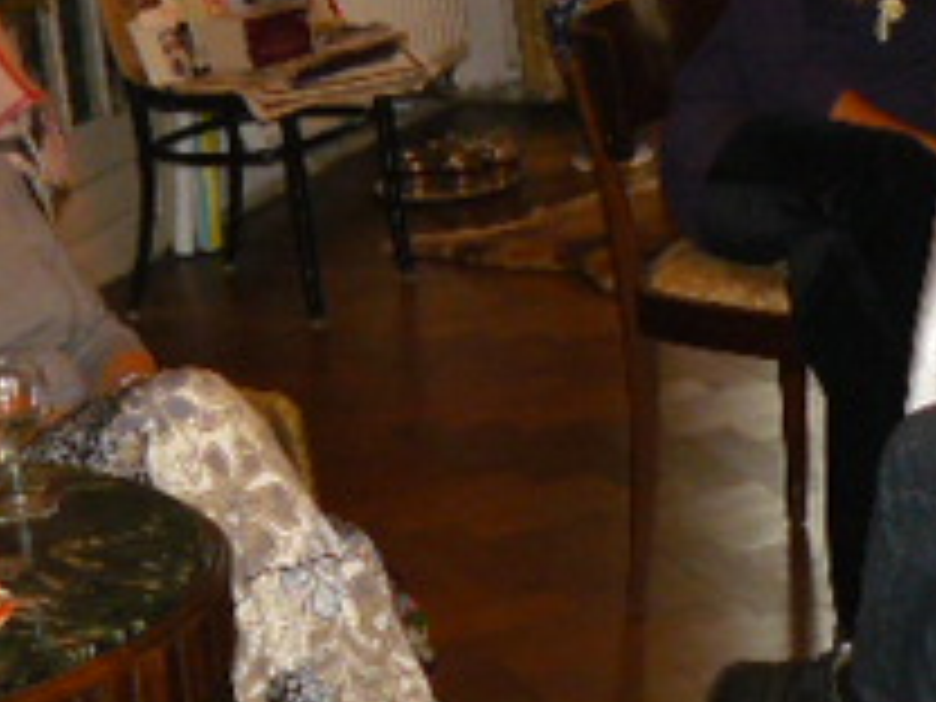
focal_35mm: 111
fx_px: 3001
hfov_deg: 17.6
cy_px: 558
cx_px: 680
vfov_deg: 13.3
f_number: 2.8
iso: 200
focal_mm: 6
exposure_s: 1/30
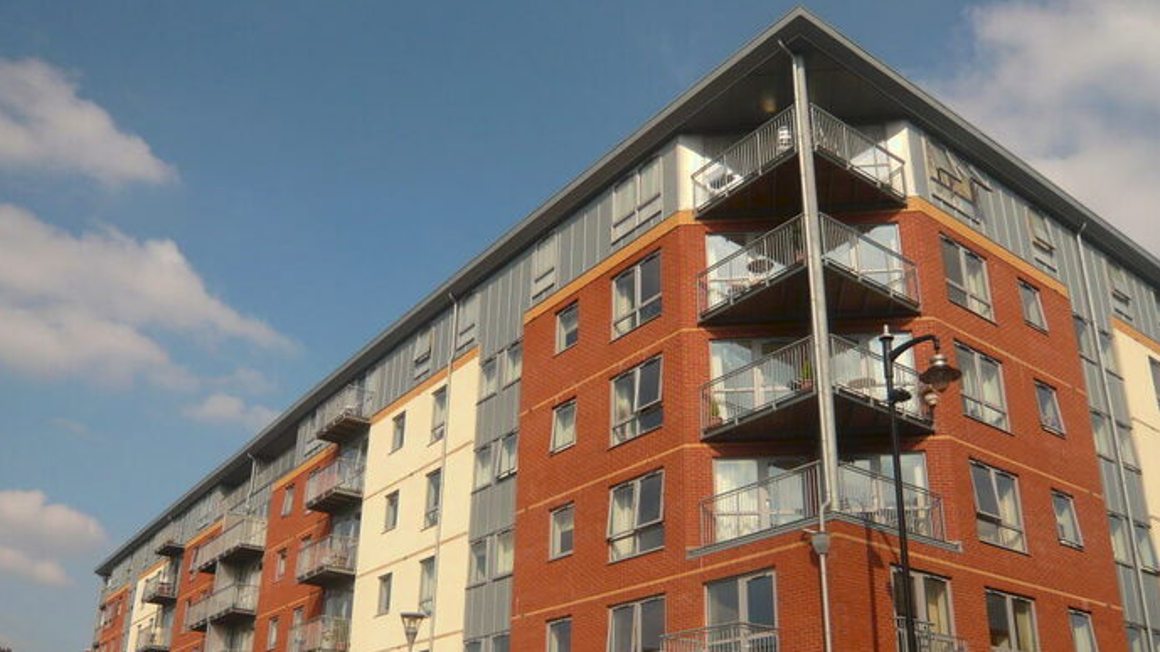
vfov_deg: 37.3
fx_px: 953
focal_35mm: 31
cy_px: 437
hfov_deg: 62.6
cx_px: 574
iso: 100
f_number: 8
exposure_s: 1/250
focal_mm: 4.6
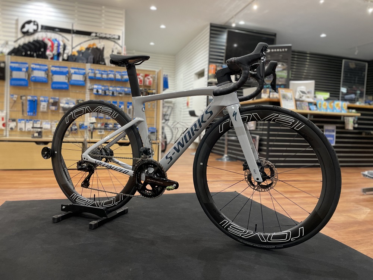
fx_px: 280
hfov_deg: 67.3
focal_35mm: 26
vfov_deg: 53.1
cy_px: 140
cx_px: 186
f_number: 1.6
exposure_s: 1/50
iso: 125
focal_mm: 4.2
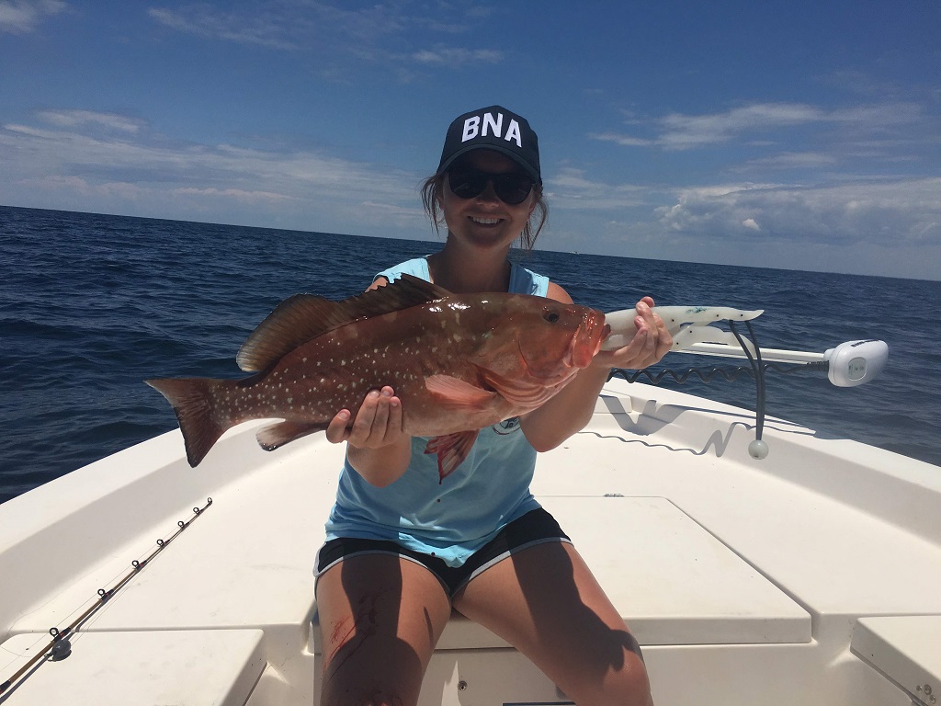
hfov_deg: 61.7
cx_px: 470
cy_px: 353
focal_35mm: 29
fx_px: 788
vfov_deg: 48.2
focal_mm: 4.15
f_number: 2.2
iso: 25
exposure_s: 1/5495
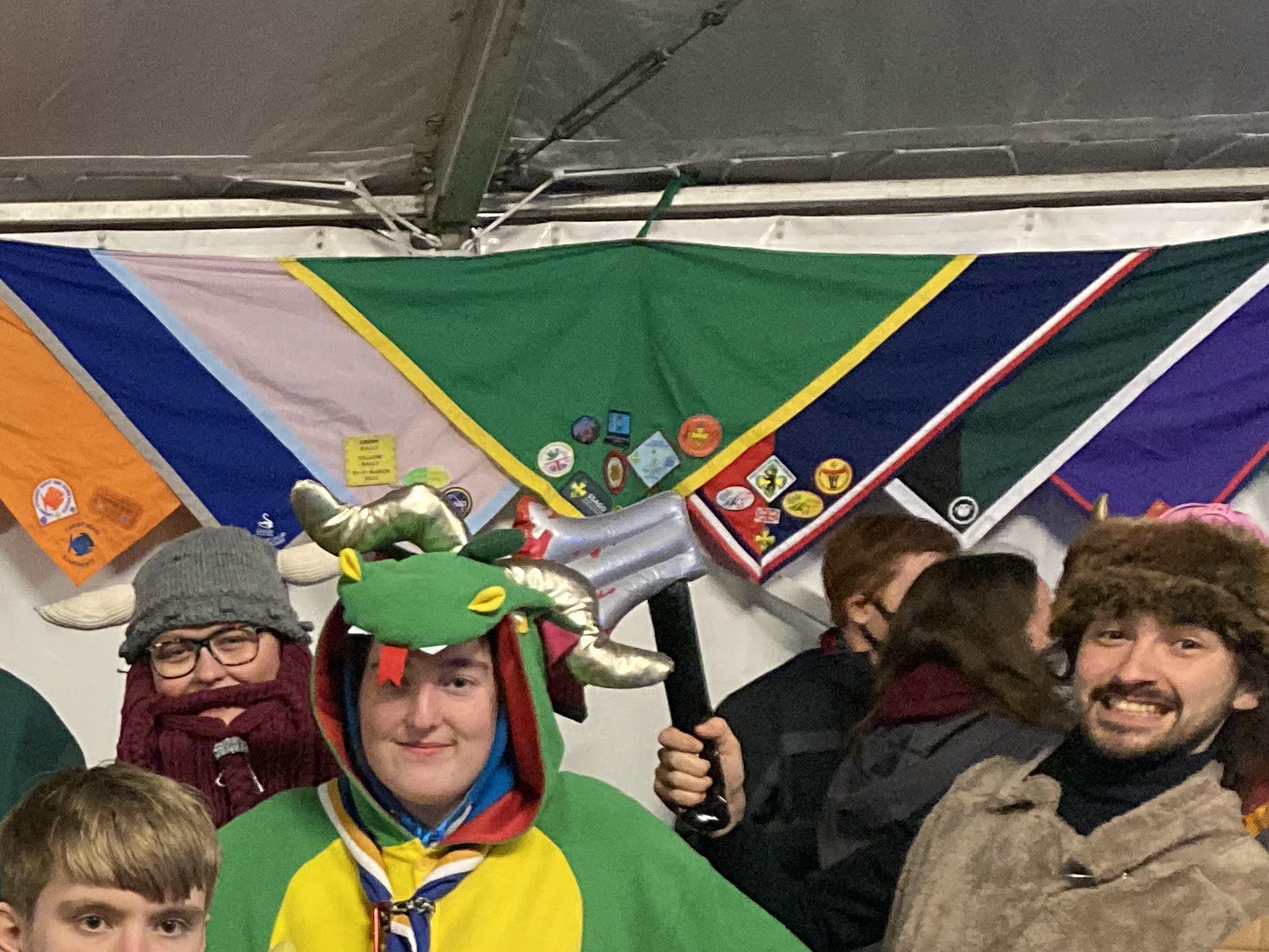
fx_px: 2676
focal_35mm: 73
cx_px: -269
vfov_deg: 19.4
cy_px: 1026
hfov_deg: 24.1
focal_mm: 4.25
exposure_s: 1/25
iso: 640
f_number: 1.8
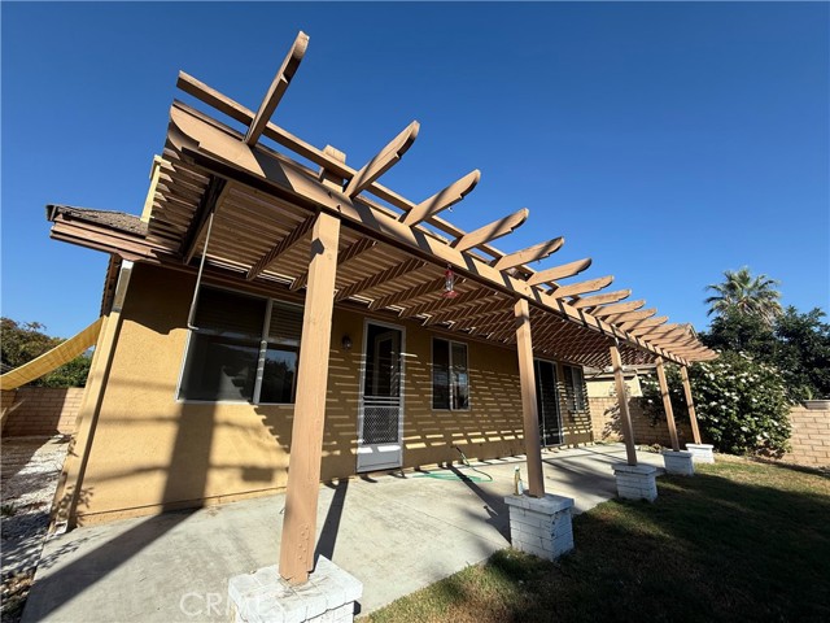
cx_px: 415
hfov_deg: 102.1
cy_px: 312
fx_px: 336
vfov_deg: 85.7
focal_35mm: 14
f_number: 2.2
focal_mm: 2.22
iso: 50
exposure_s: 1/1167
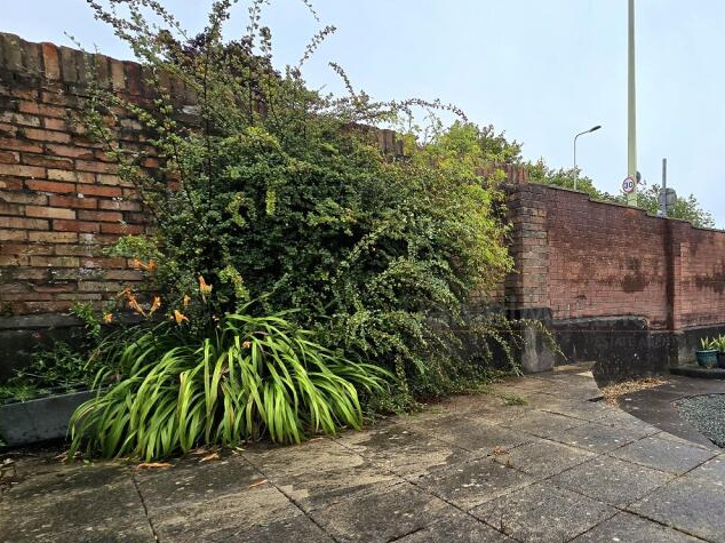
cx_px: 542
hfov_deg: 73.5
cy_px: 320
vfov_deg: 63.0
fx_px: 440
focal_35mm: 21
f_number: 2.2
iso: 50
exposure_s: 1/1000
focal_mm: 2.2
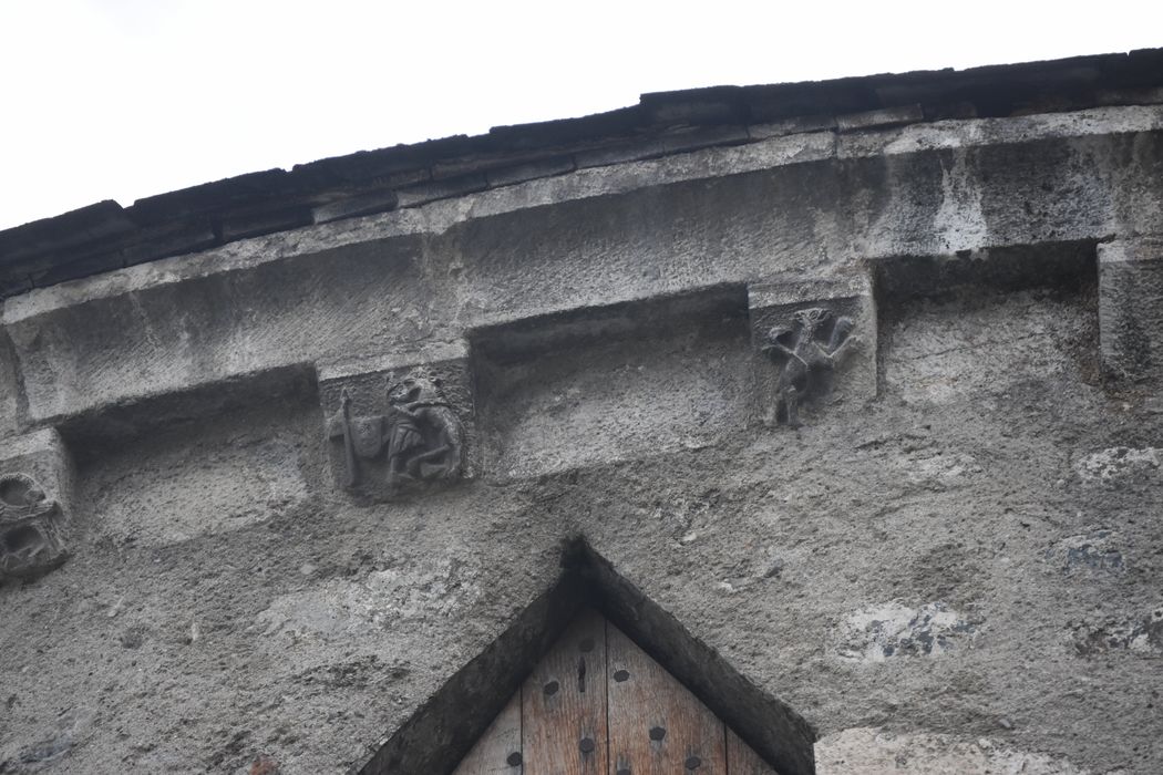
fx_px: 9691
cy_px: 388
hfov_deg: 6.9
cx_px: 582
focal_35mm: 300
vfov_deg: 4.6
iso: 1100
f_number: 5.6
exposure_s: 1/500
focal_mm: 200
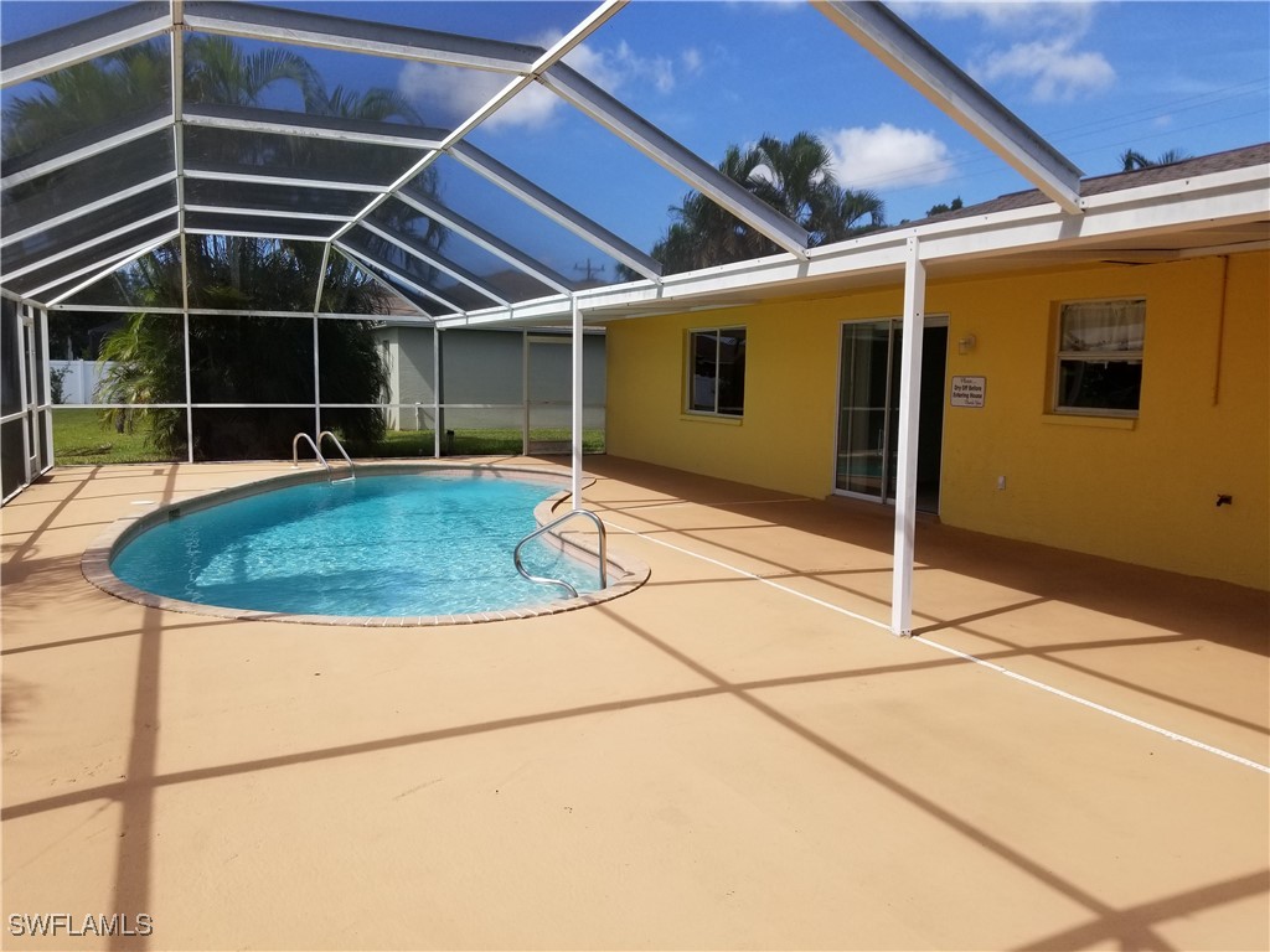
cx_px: 635
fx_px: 954
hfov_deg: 67.3
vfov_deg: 53.1
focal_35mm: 26
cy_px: 476
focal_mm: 4.3
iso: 50
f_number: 1.7
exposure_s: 1/1628
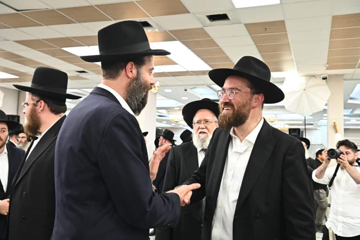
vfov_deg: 33.4
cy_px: 120
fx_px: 400
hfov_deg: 48.5
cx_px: 180
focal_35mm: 40
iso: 3200
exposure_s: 1/200
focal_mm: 40
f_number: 6.3
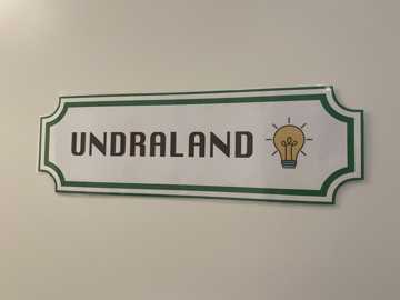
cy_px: 150
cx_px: 200
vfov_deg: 53.1
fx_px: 300
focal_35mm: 26
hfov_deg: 67.3
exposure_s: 1/49
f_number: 1.8
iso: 125
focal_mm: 4.25
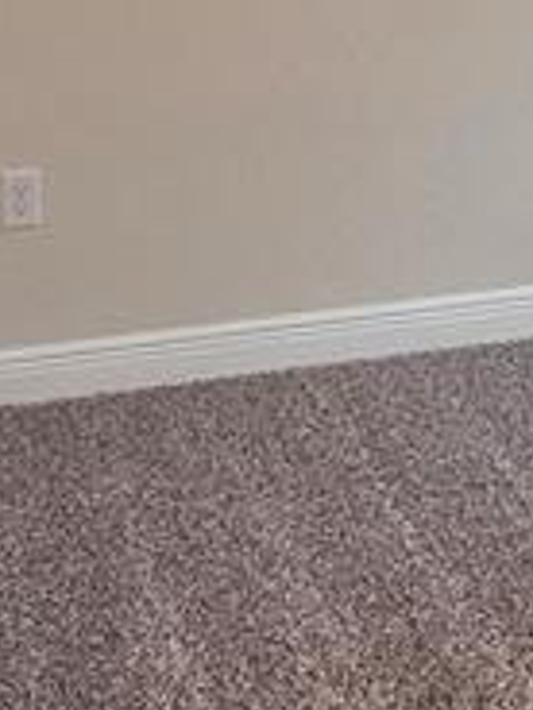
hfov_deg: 16.7
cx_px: 618
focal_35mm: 85
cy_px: 0
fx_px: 1745
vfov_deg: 22.2
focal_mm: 2.2
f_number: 1.9
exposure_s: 1/120
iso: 125
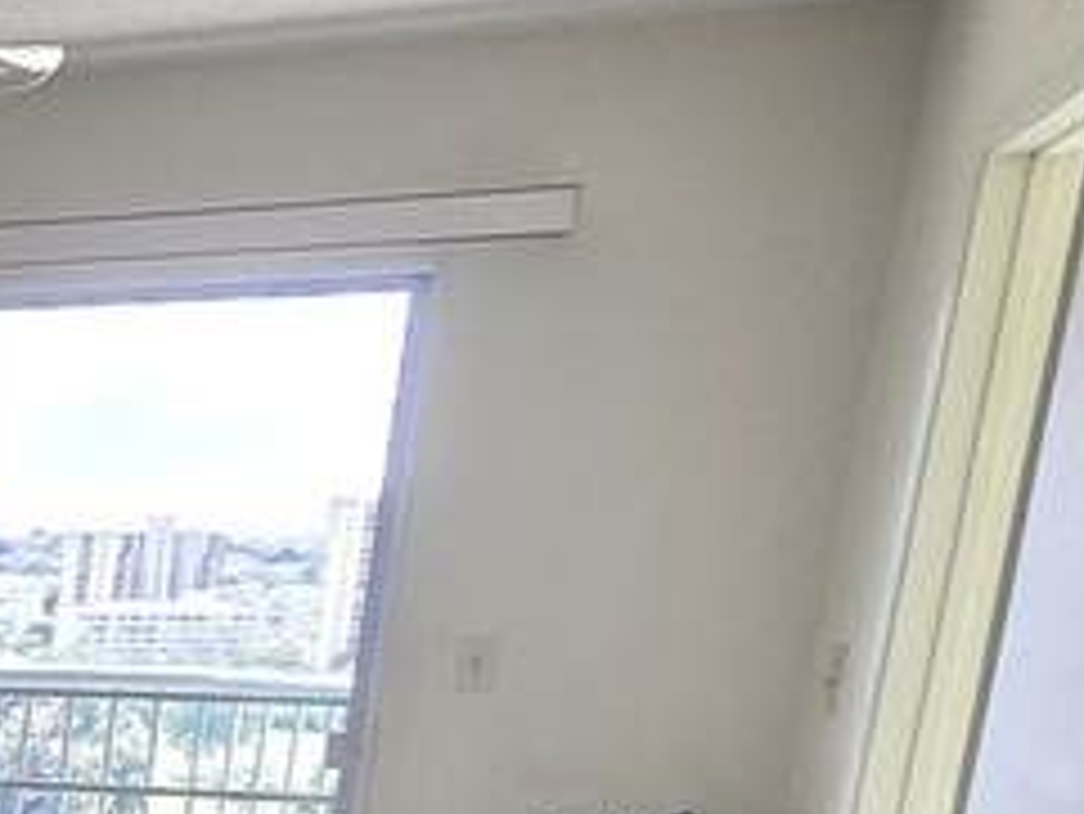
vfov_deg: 19.3
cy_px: 1124
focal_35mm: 69
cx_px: -1129
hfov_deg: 18.1
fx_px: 2162
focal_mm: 2.2
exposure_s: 1/120
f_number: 2.2
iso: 50
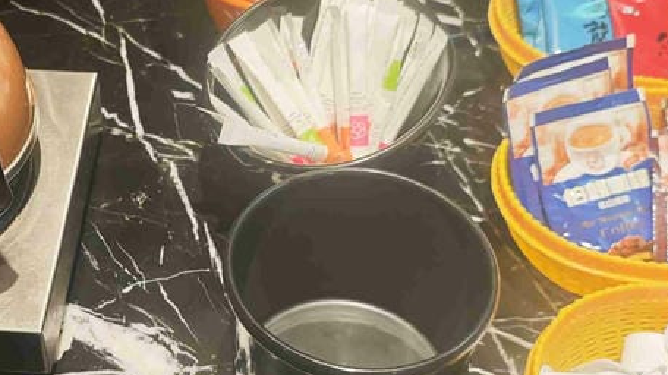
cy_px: 188
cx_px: 151
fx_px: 1168
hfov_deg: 31.2
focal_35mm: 66
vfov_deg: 18.2
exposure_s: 1/360
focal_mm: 8.72
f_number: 1.63
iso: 800
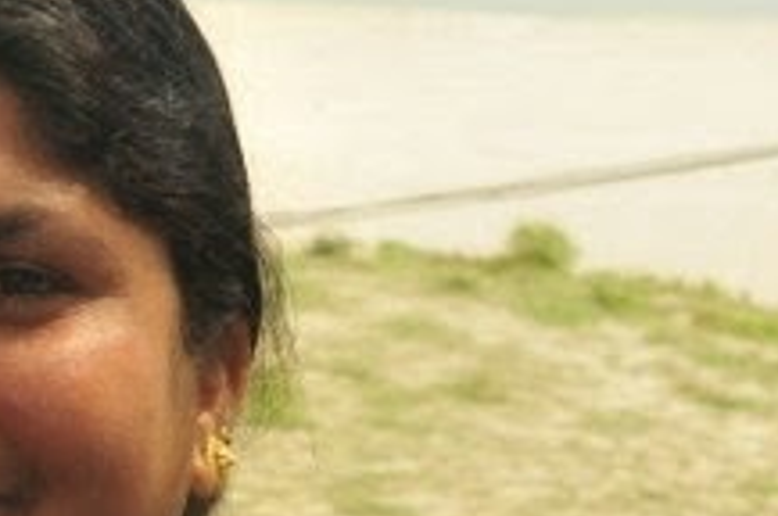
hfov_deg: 6.5
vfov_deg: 4.4
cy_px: 541
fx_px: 6711
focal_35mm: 311
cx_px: -441
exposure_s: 1/250
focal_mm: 44
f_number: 11
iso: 400
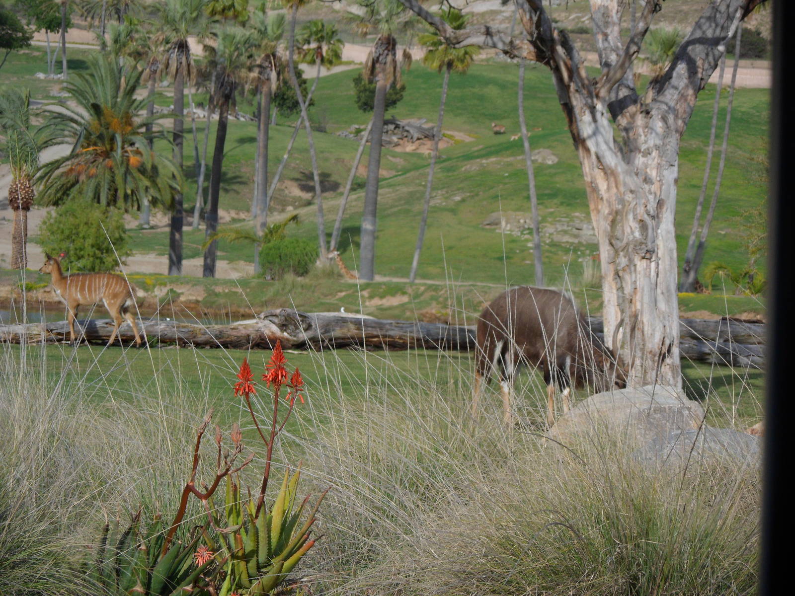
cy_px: 298
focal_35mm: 162
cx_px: 398
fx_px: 3721
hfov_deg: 12.2
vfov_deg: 9.2
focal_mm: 28.7
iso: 80
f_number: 5.5
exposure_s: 1/500
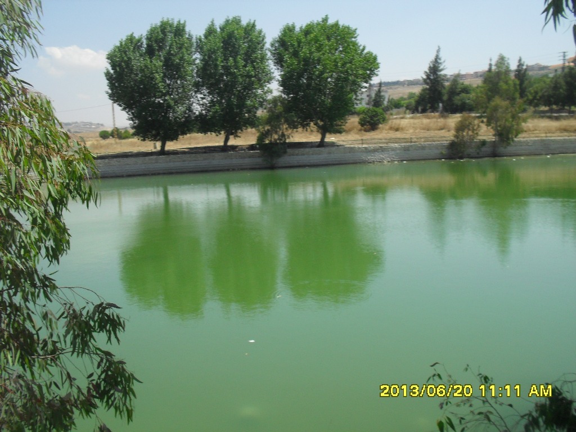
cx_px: 288
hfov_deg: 52.6
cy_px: 216
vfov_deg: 40.7
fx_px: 582
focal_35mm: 35
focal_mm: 6.3
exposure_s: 1/180
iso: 100
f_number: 8.4
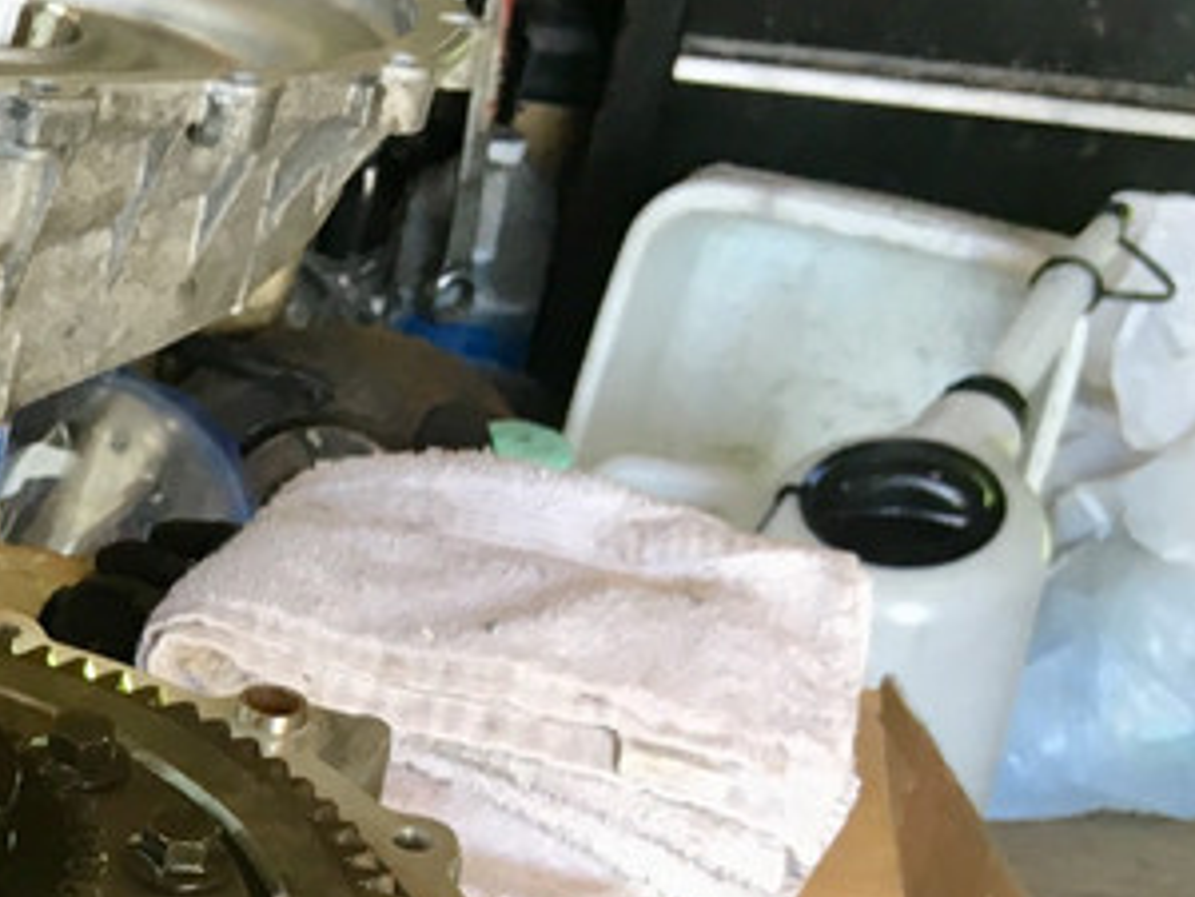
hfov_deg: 17.1
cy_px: 1176
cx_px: -627
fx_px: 3556
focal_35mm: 103
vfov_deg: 13.8
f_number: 2.2
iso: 50
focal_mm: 4.15
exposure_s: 1/30
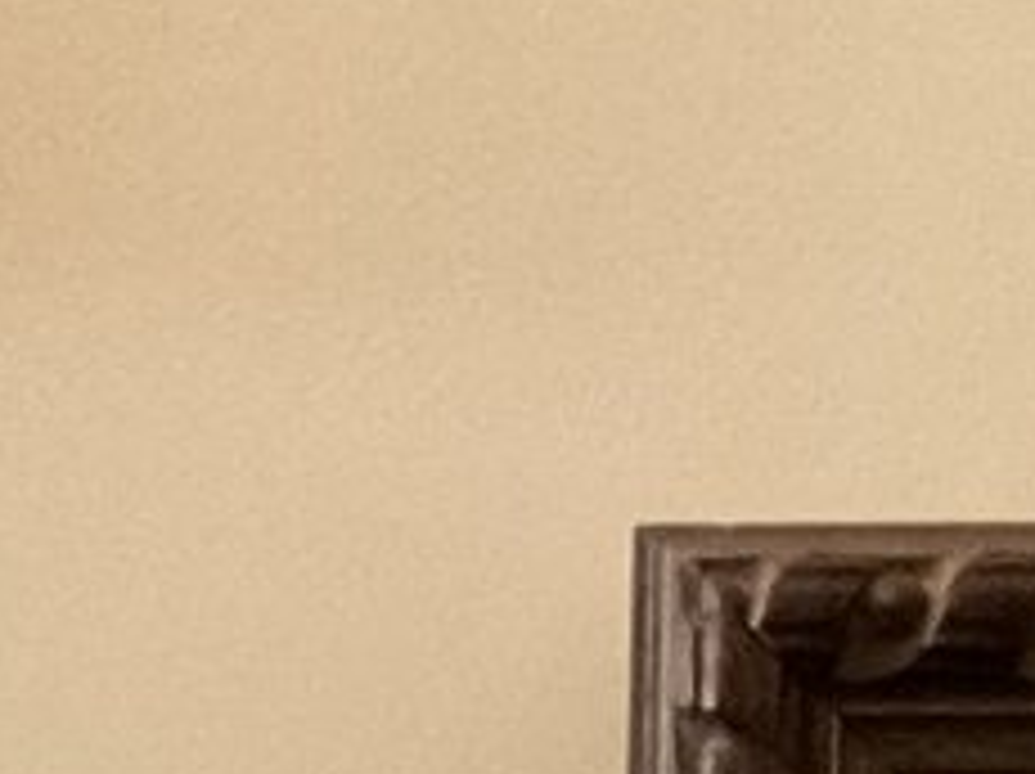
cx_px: 2414
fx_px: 5705
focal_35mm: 191
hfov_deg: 9.3
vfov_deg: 7.0
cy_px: 2239
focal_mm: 3
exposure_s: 1/25
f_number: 1.8
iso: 500
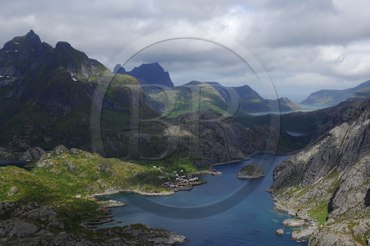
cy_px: 123
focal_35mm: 42
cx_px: 185
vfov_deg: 31.8
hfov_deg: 46.5
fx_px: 431
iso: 100
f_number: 3.5
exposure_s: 1/1500
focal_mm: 28
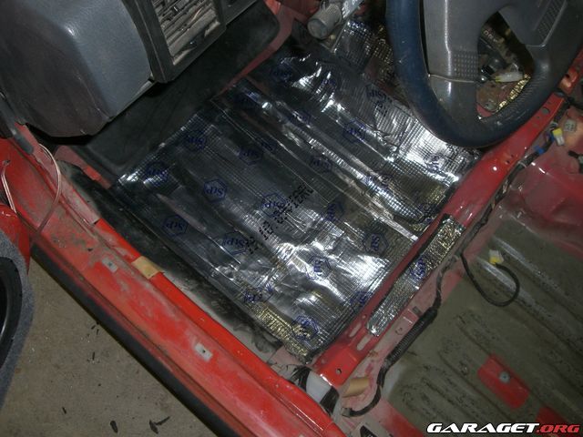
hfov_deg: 49.0
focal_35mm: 38
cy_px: 218
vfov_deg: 37.7
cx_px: 292
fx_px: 640
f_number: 2.7
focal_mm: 6.2
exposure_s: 1/60
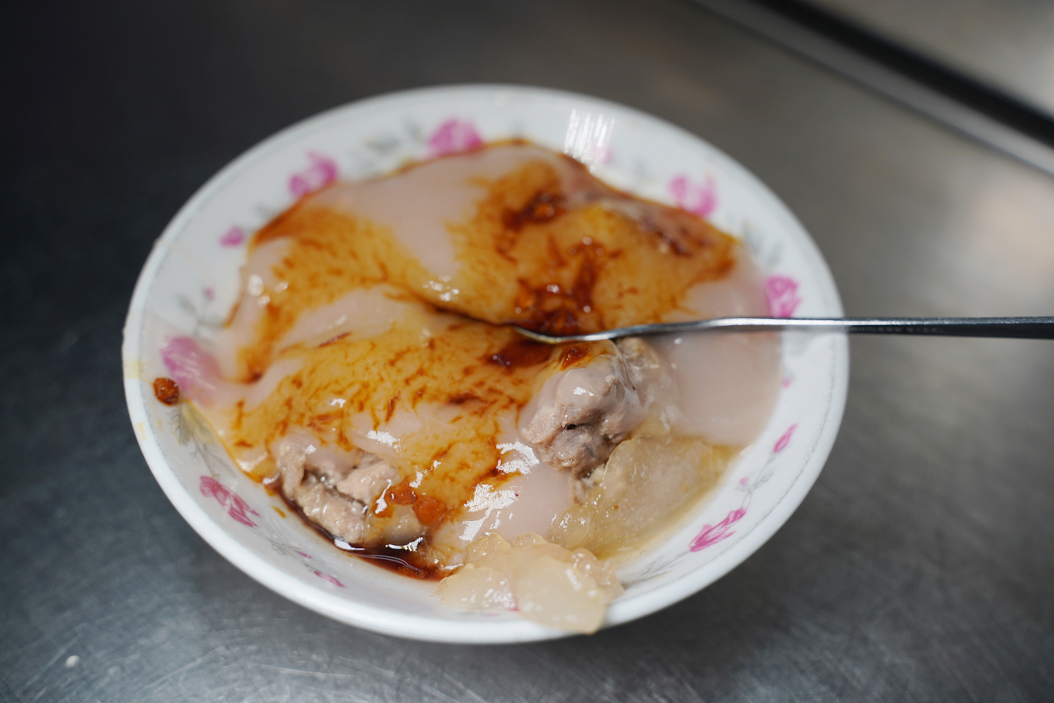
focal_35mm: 39
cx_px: 527
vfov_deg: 34.2
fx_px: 1142
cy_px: 352
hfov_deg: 49.6
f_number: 4
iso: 100
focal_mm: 39
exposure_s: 1/60
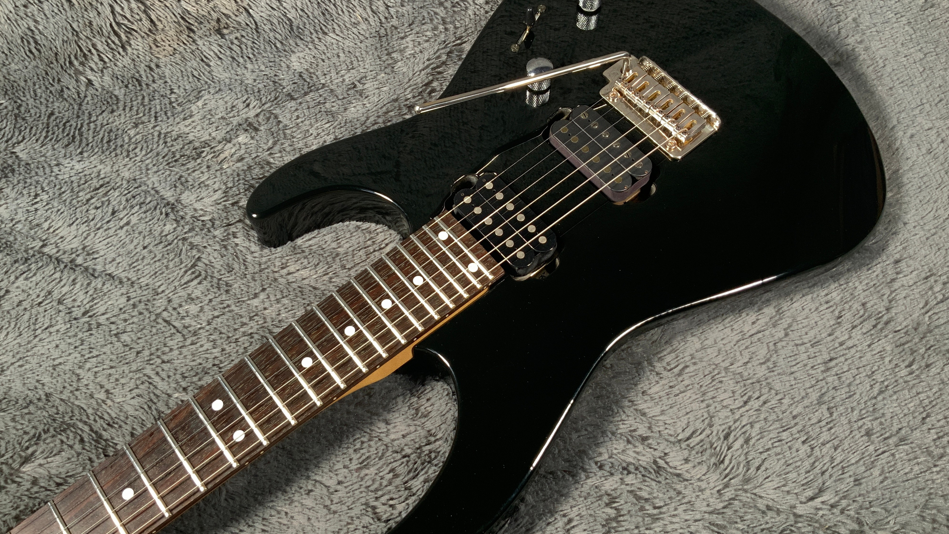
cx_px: 469
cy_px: 257
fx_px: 805
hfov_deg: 61.0
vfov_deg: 36.7
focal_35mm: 32
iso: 80
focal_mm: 3
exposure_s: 1/52
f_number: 1.8
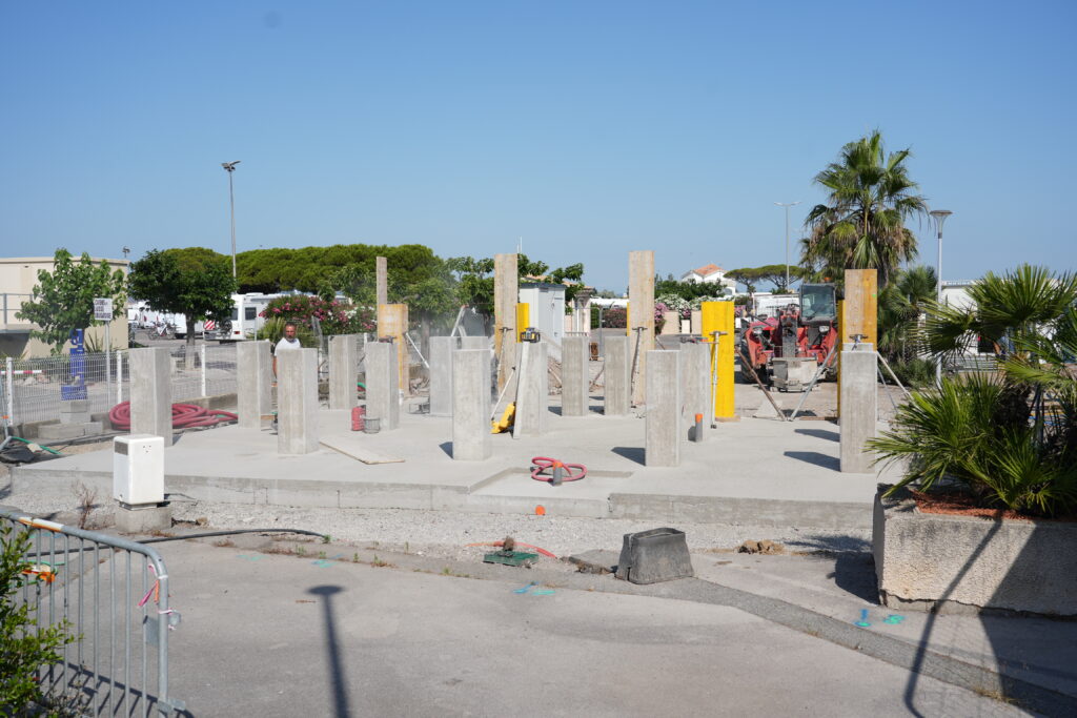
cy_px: 359
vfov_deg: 38.9
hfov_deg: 55.8
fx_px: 1017
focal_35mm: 34
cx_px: 538
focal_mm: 34
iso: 50
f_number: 5.6
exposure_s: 1/400
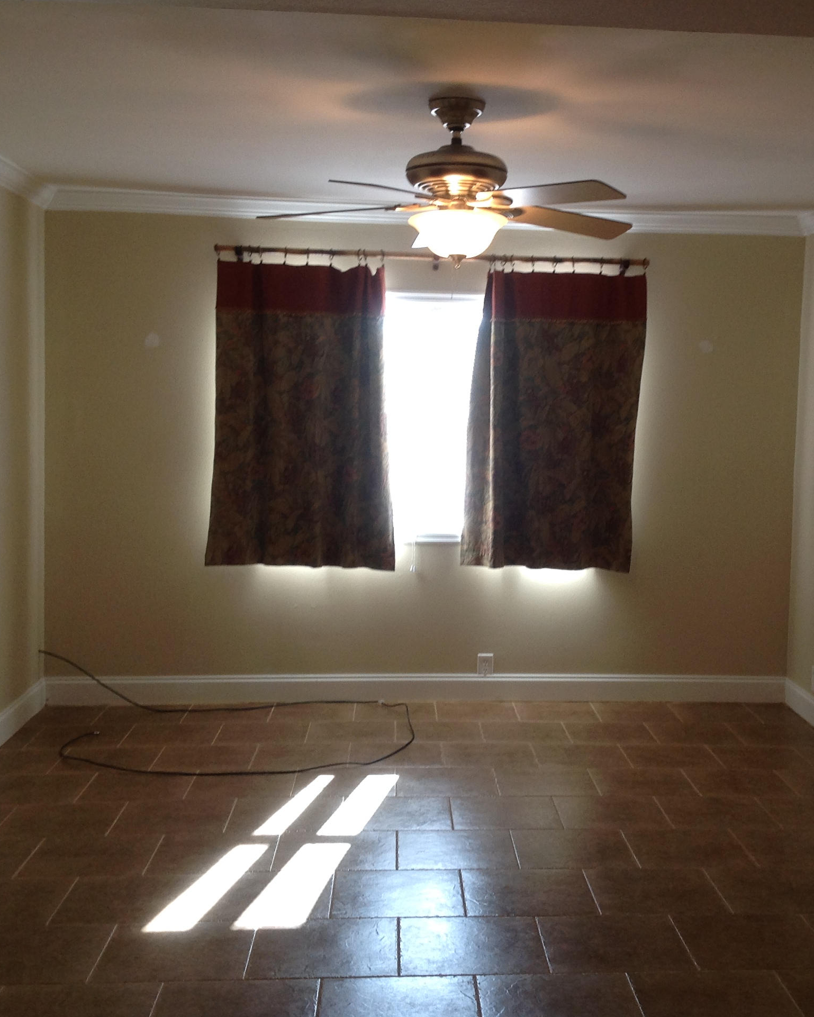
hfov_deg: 32.5
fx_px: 1385
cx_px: 530
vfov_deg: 40.3
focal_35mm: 46
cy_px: 507
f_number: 2.4
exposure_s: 1/60
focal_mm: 4.28
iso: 80
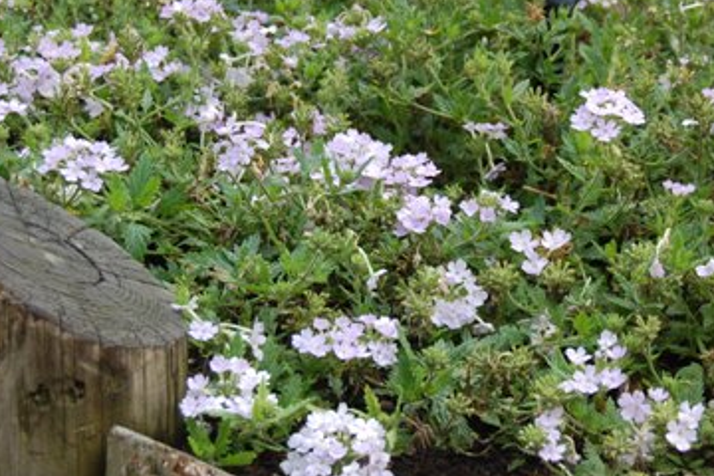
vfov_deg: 12.2
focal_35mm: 112
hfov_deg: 18.2
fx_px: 2221
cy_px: 125
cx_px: 448
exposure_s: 1/125
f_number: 5.6
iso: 200
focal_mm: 42
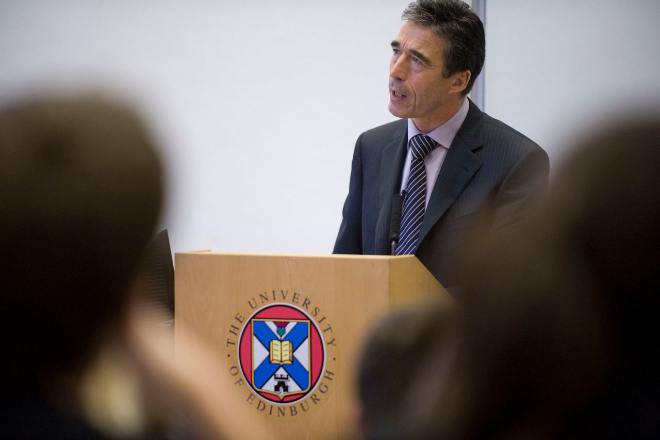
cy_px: 220
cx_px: 330
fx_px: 3665
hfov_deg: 10.3
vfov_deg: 6.9
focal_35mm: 200
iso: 2000
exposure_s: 1/100
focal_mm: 200
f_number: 2.8
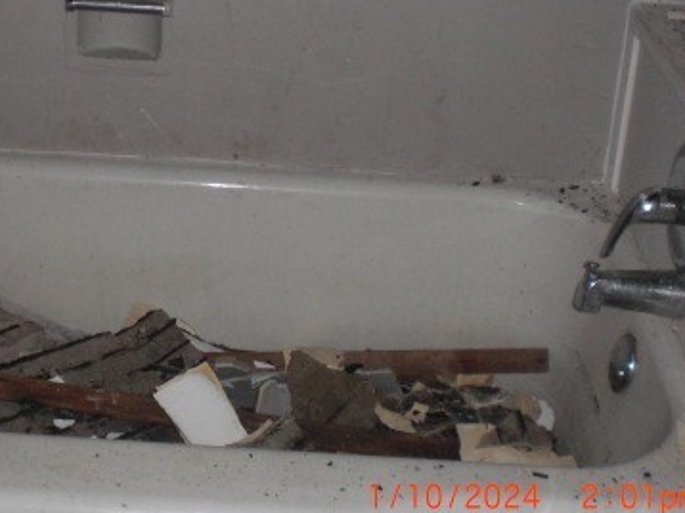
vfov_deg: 21.4
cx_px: 159
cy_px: 132
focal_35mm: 68
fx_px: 1345
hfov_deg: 28.1
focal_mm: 6.3
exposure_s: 1/60
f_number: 3.1
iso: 200
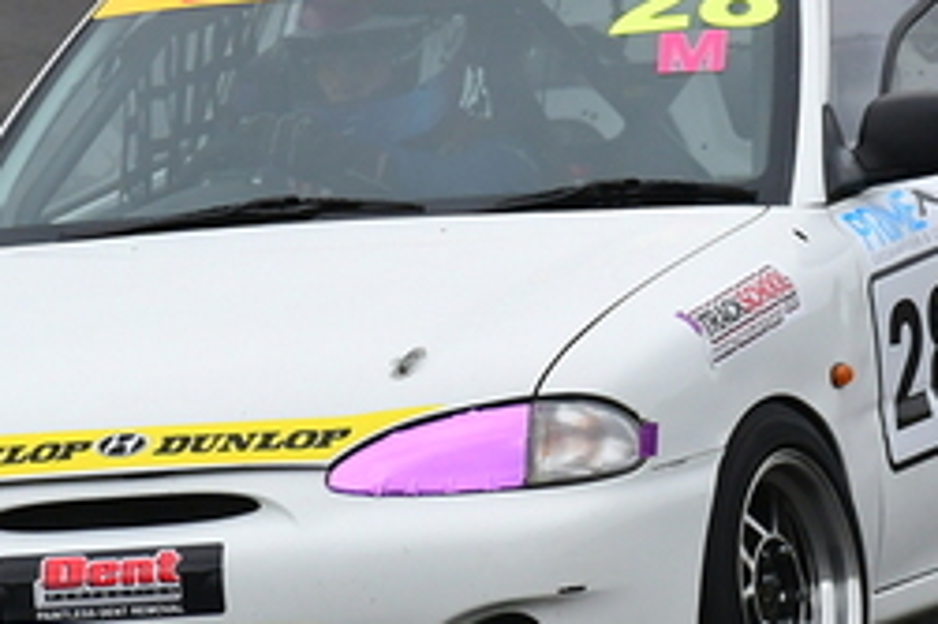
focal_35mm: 2394
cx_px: 445
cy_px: -13
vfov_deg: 0.6
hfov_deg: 0.9
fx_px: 62334
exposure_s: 1/640
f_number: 9
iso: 1000
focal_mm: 500
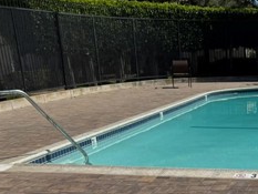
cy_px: 231
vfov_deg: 20.8
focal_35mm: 66
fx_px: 492
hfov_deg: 27.5
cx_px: 266
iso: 80
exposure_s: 1/12346
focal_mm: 6.76
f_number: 1.78
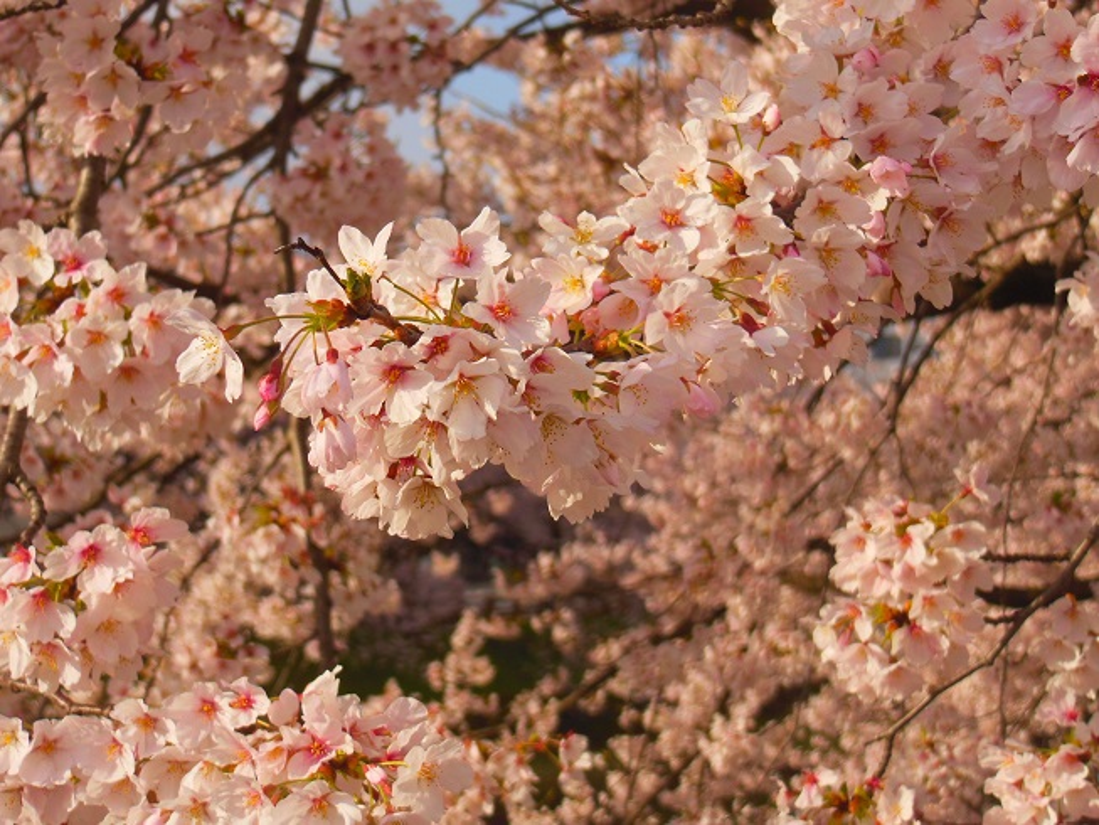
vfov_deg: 13.8
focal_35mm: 107
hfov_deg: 18.4
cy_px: 412
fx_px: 3398
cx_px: 550
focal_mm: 19.1
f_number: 5.7
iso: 125
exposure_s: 1/400
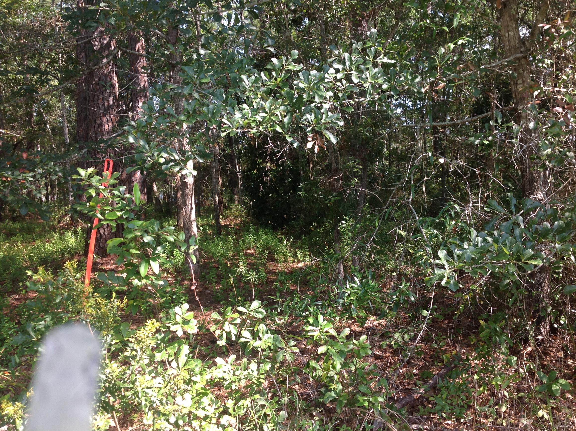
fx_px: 648
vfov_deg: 36.7
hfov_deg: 47.9
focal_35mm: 39
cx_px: 293
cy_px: 221
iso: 50
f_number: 2.4
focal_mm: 4.28
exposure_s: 1/226
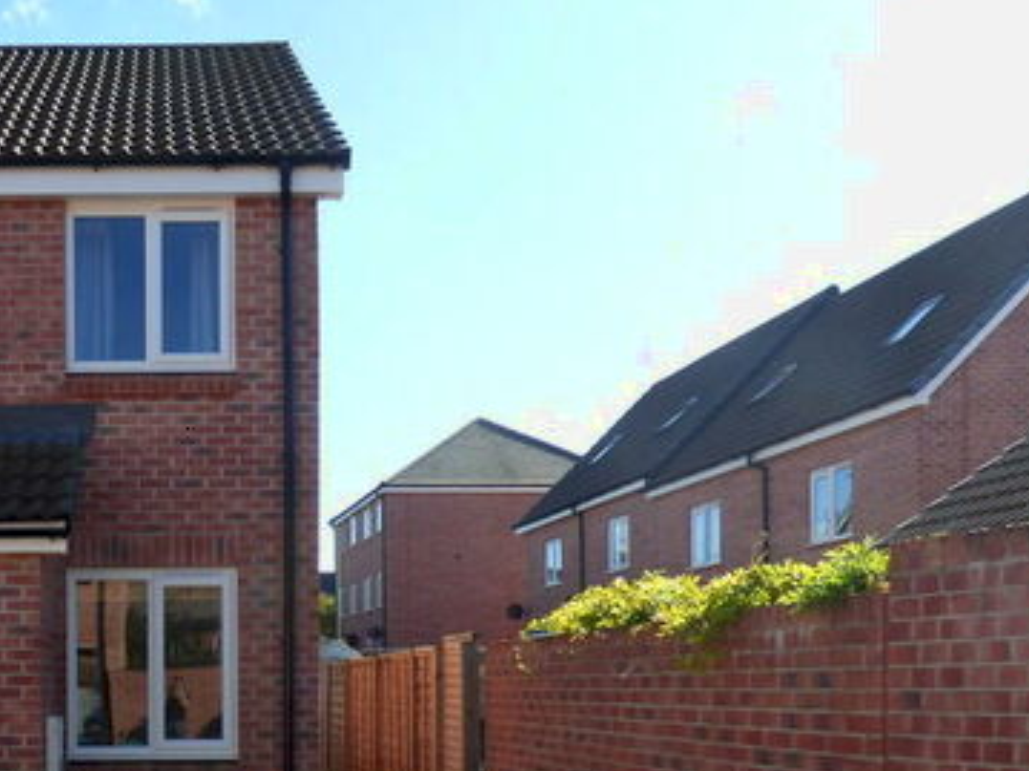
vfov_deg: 34.7
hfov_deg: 44.5
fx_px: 1159
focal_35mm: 39
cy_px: 695
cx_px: 149
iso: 100
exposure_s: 1/800
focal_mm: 3.58
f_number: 2.8
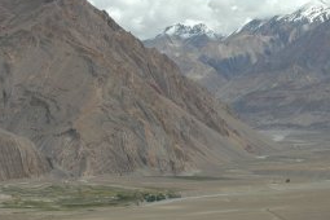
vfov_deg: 12.0
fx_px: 1049
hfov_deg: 17.6
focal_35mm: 114
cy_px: 150
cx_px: 300
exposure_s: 1/400
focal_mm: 27
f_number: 10
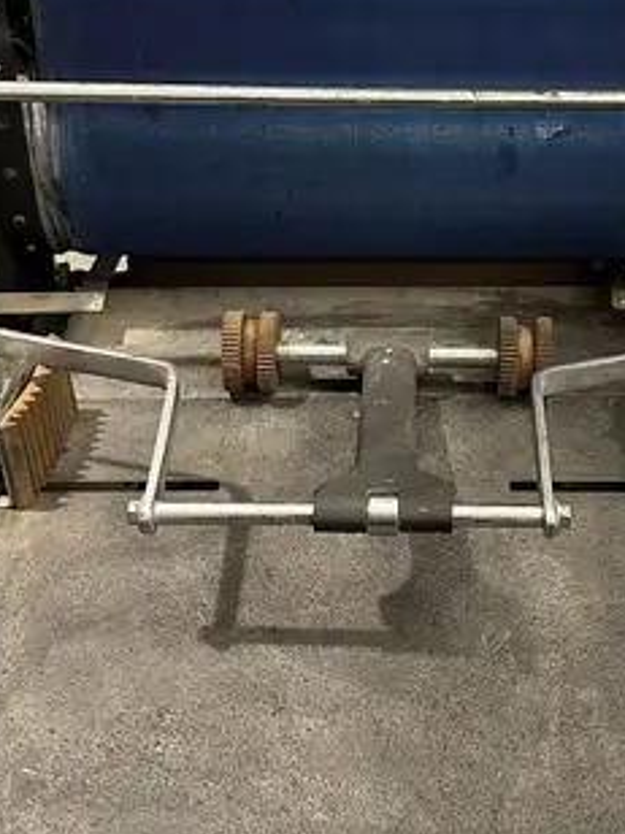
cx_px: 425
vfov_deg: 35.3
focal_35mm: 54
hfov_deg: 26.9
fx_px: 1300
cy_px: 305
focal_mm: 6.86
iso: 640
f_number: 1.78
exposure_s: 1/60
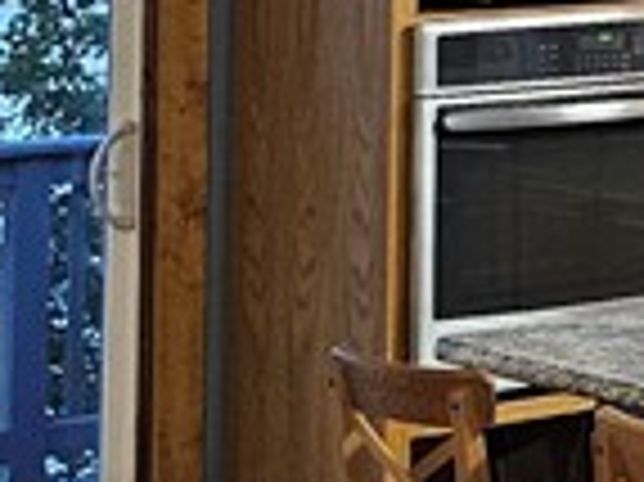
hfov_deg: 10.3
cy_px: -243
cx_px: 1576
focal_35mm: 165
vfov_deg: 8.8
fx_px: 3067
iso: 1000
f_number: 1.7
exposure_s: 1/120
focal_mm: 6.3
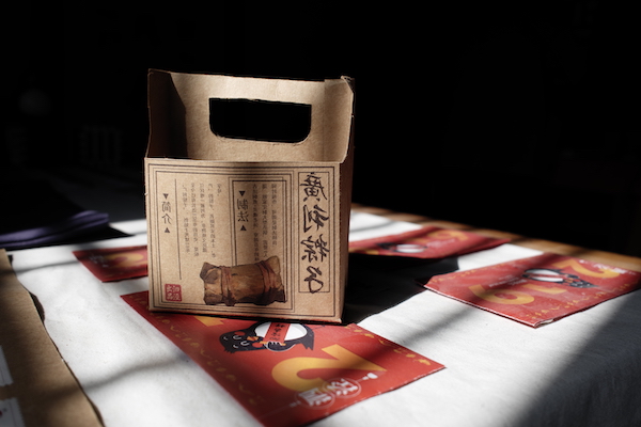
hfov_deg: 67.4
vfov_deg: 47.9
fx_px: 481
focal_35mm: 27
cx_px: 320
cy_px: 214
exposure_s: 1/400
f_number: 4
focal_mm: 18
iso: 100
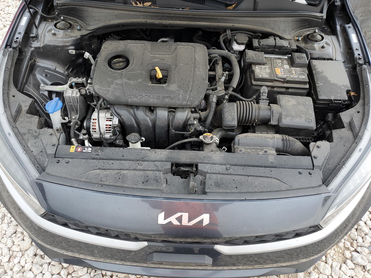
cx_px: 186
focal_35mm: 26
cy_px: 139
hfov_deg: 67.3
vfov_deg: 53.1
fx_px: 279
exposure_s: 1/143
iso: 50
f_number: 1.5
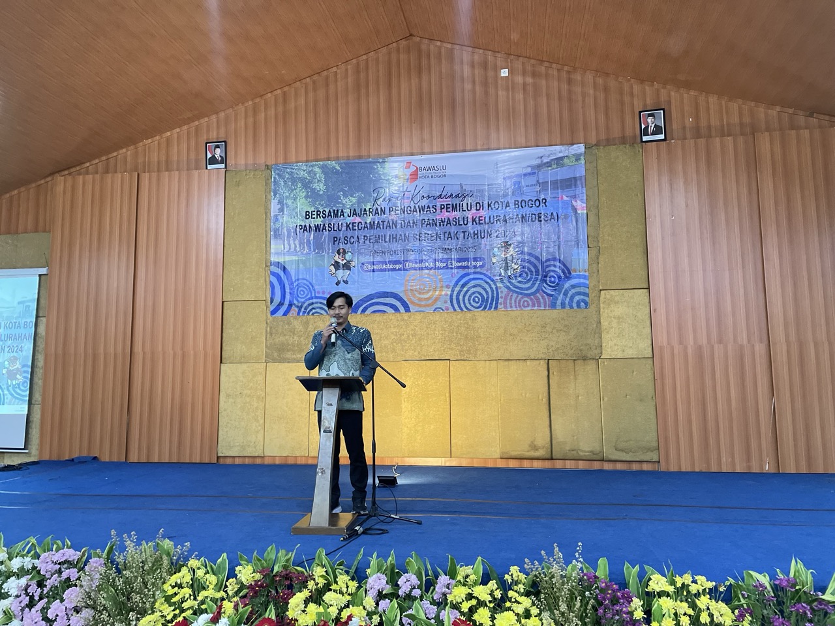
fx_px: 627
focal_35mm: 26
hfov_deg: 67.3
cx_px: 418
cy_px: 313
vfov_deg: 53.1
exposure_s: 1/40
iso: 500
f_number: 1.6
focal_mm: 4.2
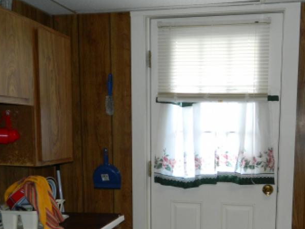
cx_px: 190
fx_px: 379
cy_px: 175
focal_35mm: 43
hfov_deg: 43.5
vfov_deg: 32.9
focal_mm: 4.5
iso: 140
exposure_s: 1/30
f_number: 3.1
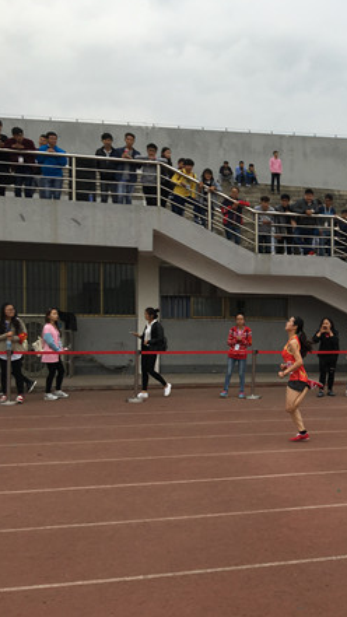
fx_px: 704
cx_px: 403
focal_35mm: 43
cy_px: 306
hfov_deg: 25.3
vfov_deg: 47.4
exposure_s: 1/601
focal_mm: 4.15
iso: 25
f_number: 2.2
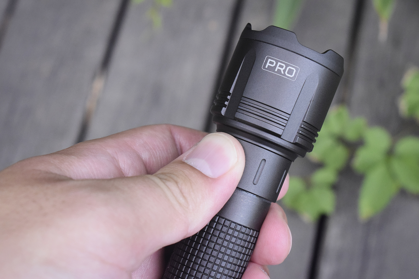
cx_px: 210
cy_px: 140
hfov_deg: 24.6
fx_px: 960
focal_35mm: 82
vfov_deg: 16.6
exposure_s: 1/320
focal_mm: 55
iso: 3200
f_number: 9
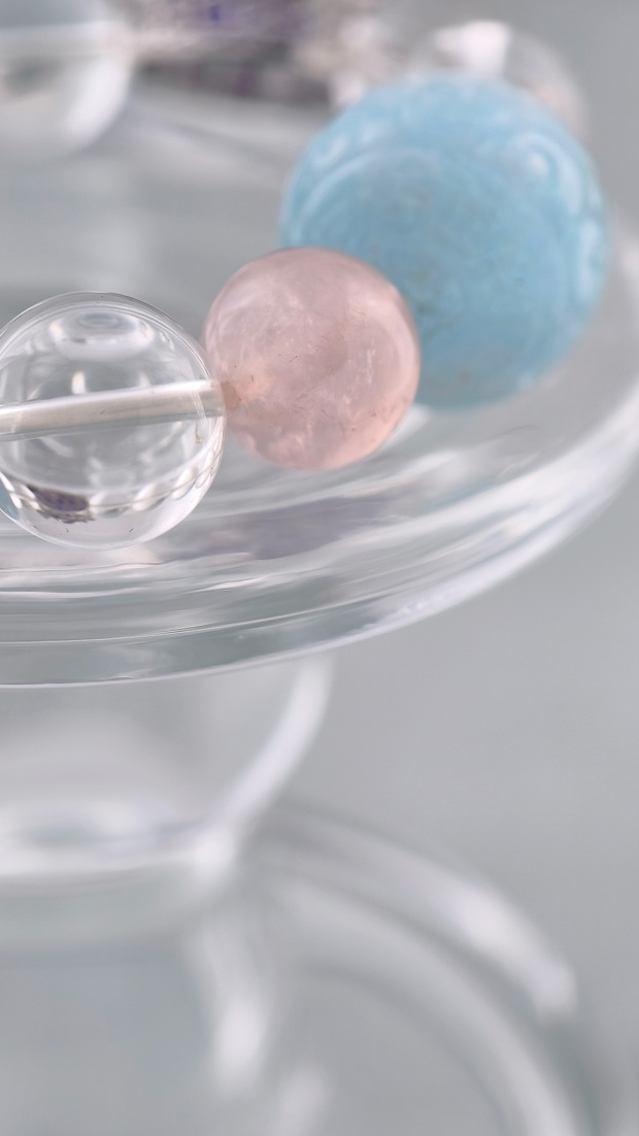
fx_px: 2921
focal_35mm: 97
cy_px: 582
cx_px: 372
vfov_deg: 22.0
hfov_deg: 12.5
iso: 125
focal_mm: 22.48
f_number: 2.67
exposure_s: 1/160
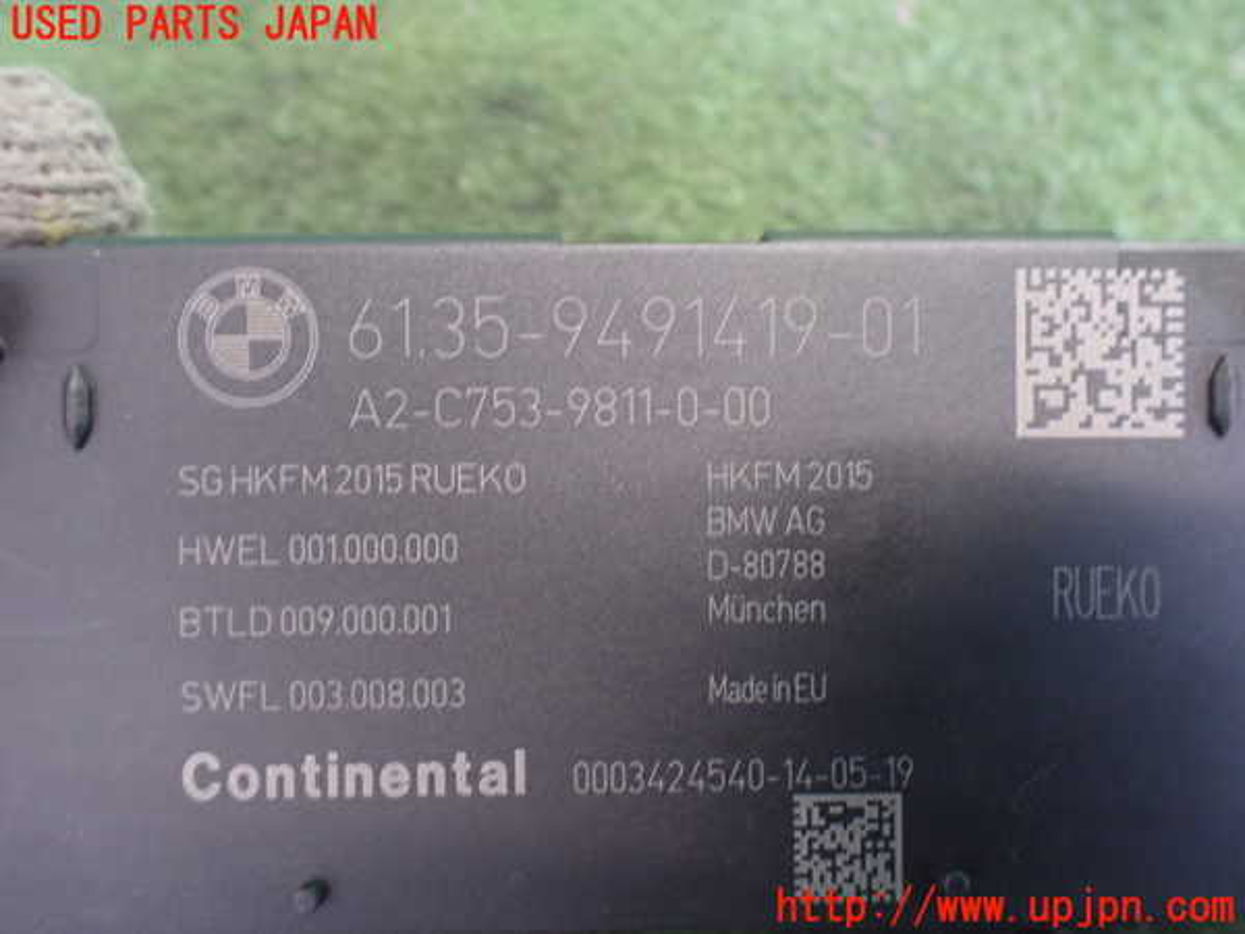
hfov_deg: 60.0
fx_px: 1079
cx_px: 622
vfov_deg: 46.8
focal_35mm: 30
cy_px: 467
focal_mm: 5.4
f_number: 2.3
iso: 800
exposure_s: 1/30
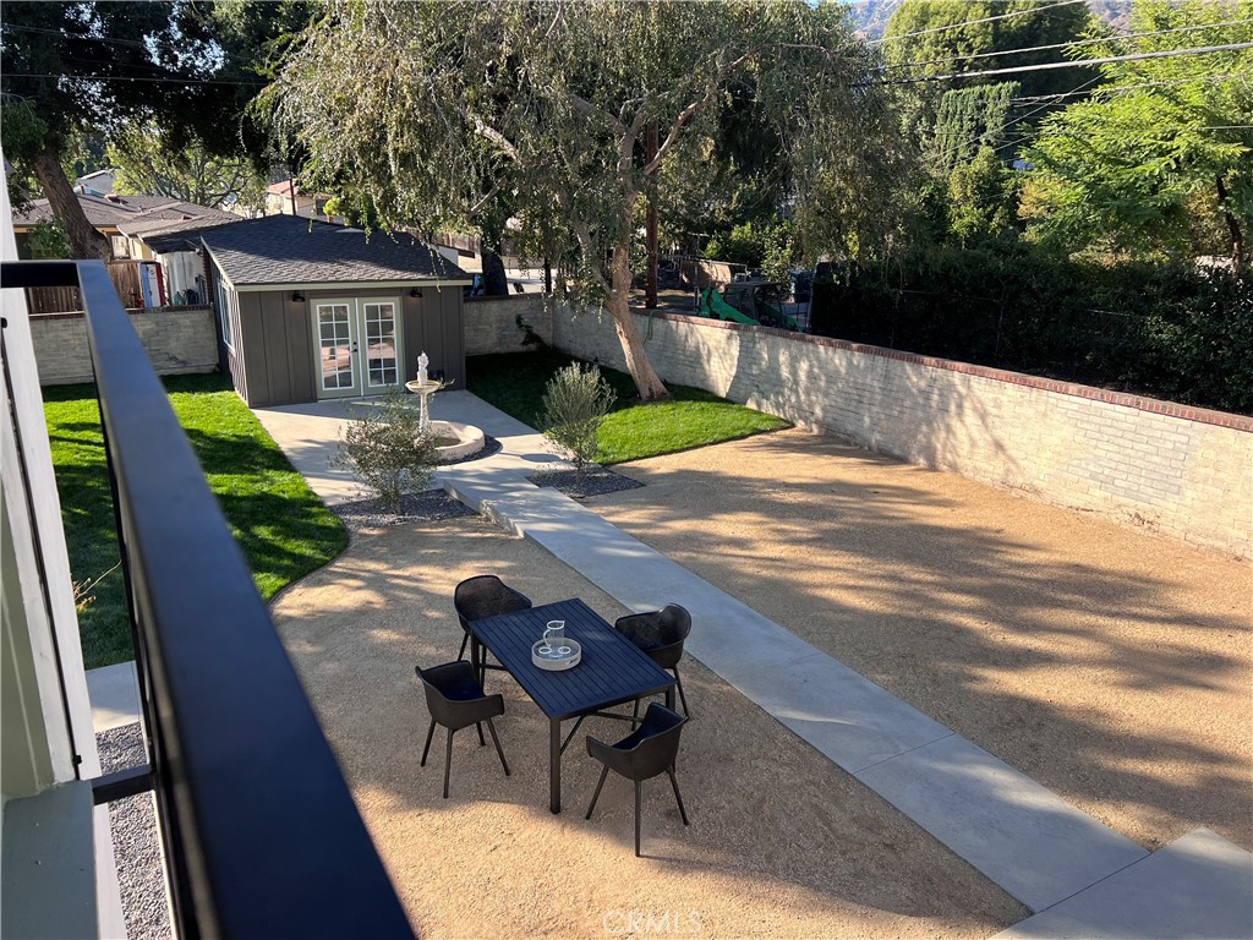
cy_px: 470
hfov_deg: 67.3
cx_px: 626
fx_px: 941
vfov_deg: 53.1
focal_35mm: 26
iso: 50
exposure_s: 1/1124
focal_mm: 5.7
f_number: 1.5
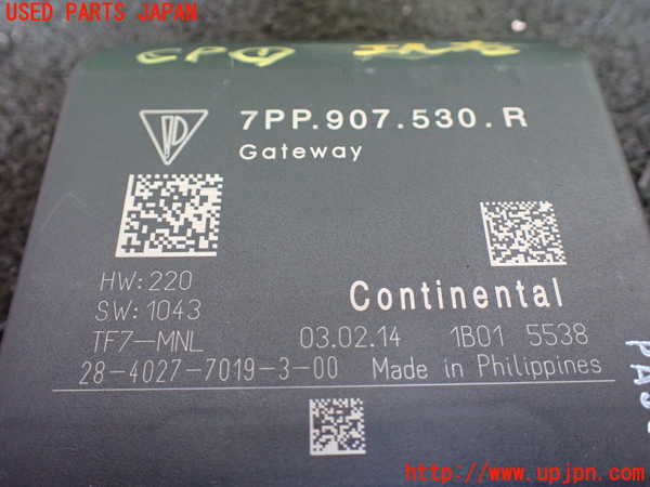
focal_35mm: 30
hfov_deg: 60.0
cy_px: 244
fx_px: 563
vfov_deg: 46.8
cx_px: 325
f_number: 2.3
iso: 800
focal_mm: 5.4
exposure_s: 1/80
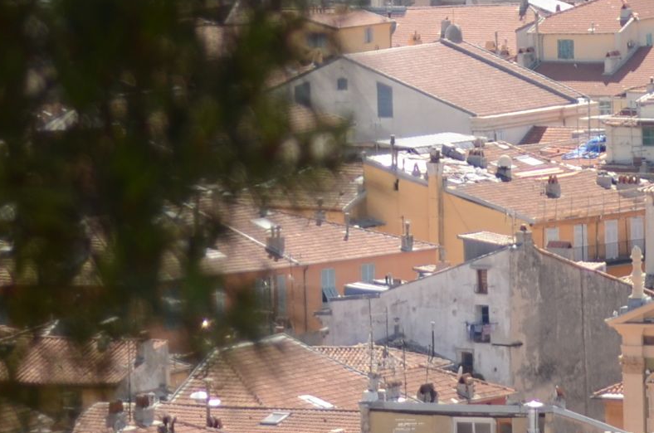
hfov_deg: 4.9
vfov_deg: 3.2
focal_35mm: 422
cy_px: 66
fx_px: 7651
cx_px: 475
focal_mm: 60
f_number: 2.8
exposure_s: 1/1000
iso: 100
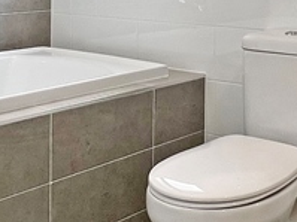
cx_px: 281
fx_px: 575
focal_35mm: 67
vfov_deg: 20.5
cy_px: -43
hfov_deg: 27.7
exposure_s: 1/100
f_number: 1.8
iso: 50
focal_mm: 1.57
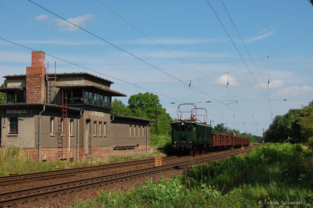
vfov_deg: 22.6
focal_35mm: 60
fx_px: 521
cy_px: 104
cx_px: 156
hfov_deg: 33.4
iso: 200
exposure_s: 1/500
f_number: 9
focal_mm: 40
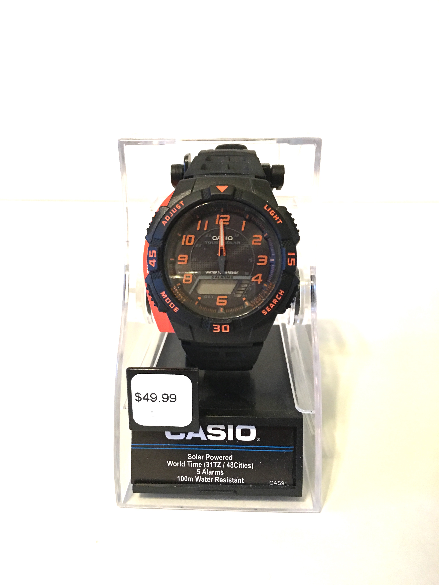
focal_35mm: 29
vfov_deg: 61.7
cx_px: 220
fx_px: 490
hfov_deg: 48.2
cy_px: 292
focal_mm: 4.15
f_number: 2.2
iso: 80
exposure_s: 1/10
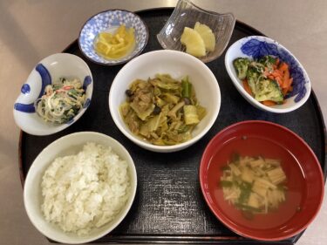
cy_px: 122
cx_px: 164
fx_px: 293
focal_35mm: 31
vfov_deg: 45.4
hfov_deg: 58.4
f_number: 2.4
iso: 320
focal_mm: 3.3
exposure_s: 1/50
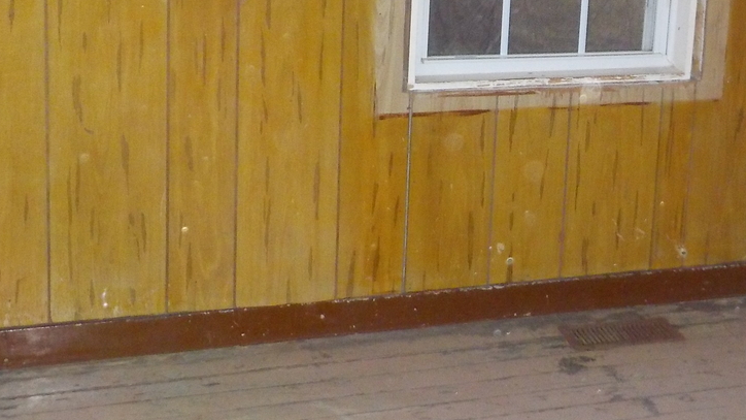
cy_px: 26
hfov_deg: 31.8
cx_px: 562
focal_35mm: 65
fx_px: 1286
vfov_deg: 18.2
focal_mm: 4.1
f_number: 3.3
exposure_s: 1/30
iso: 450
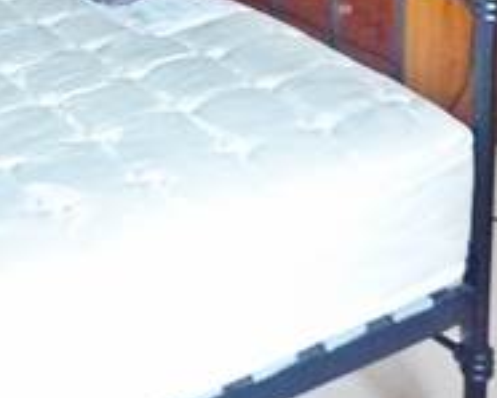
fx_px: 1545
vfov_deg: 13.2
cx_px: 166
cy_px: -326
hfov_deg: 18.2
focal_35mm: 105
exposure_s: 1/30
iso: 400
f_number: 3.3
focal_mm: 4.1
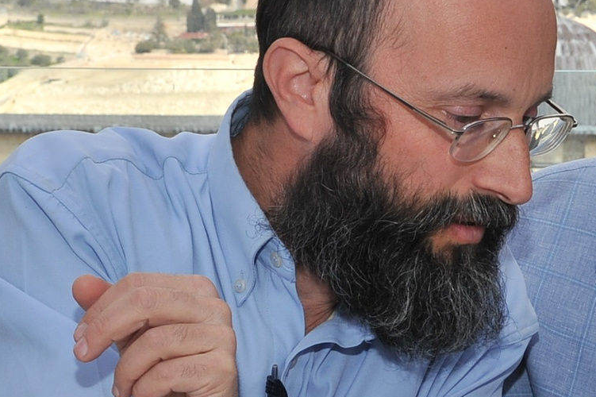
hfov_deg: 13.6
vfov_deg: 9.1
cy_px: 324
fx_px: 2482
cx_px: 518
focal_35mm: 150
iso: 500
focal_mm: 44
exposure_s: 1/250
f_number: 13
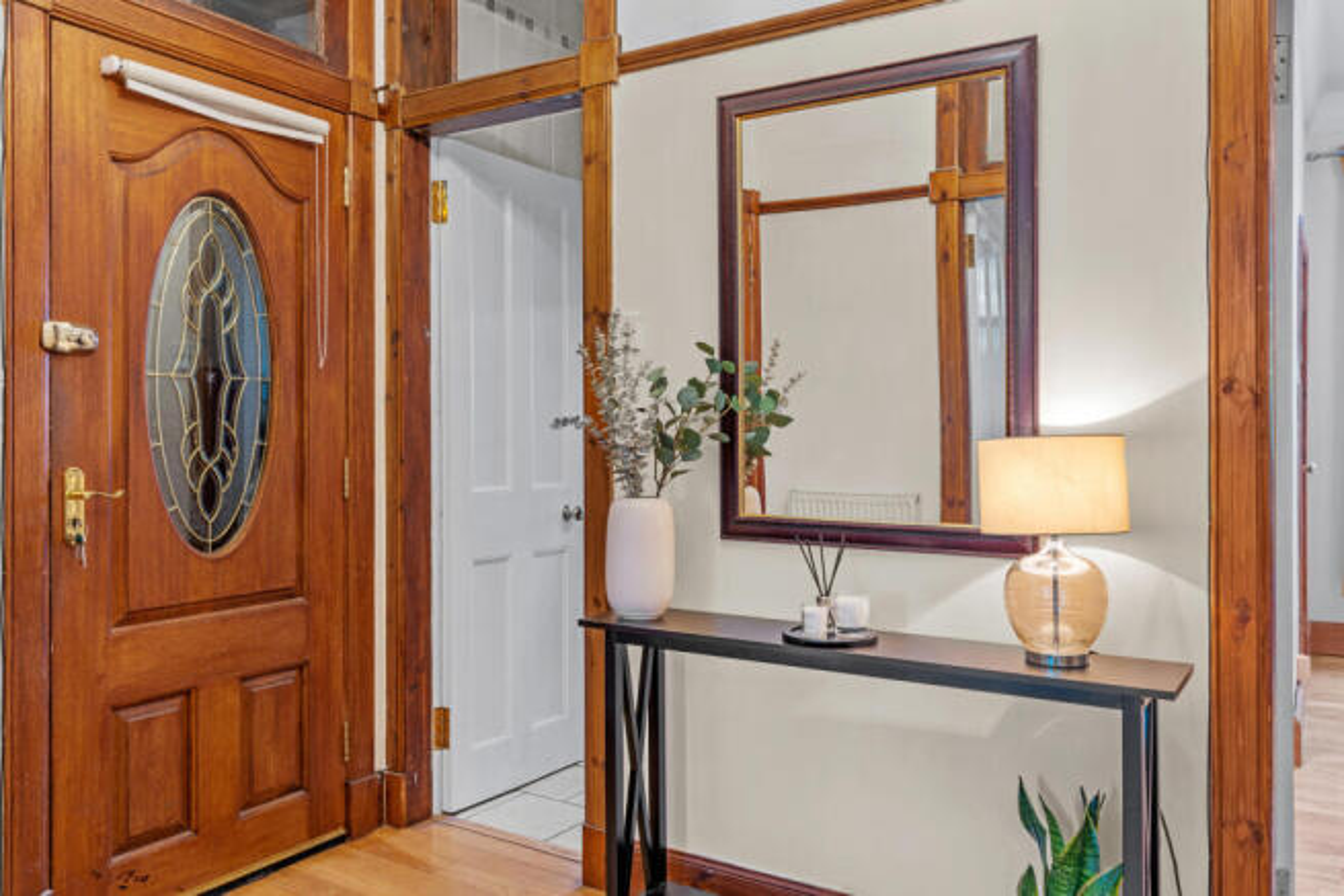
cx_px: 672
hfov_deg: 65.5
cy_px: 448
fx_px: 1045
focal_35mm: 28
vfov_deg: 46.4
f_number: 8
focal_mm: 28
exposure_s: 1.6
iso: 250
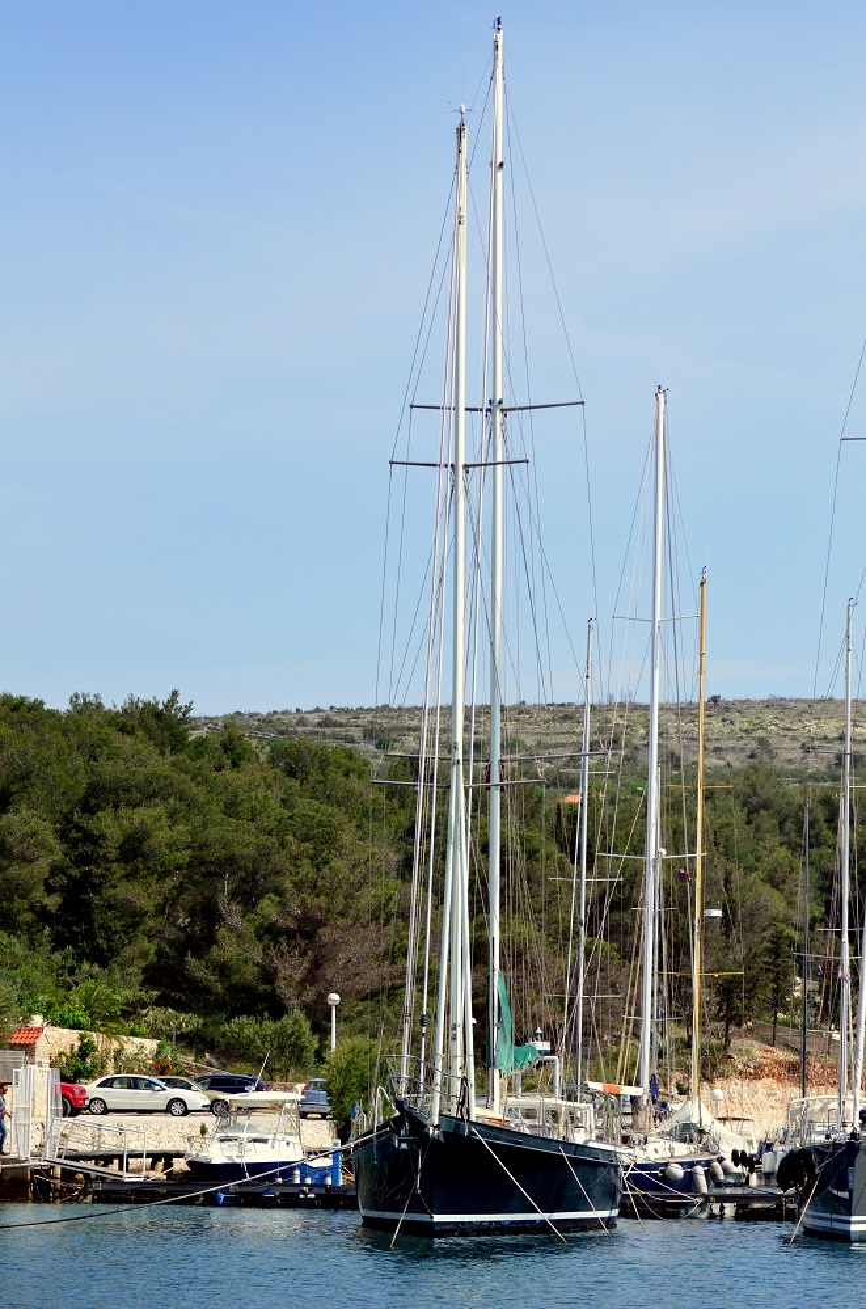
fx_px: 4080
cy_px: 654
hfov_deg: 12.1
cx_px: 433
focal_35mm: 112
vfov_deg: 18.2
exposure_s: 1/8000
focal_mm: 75
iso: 1000
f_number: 4.5
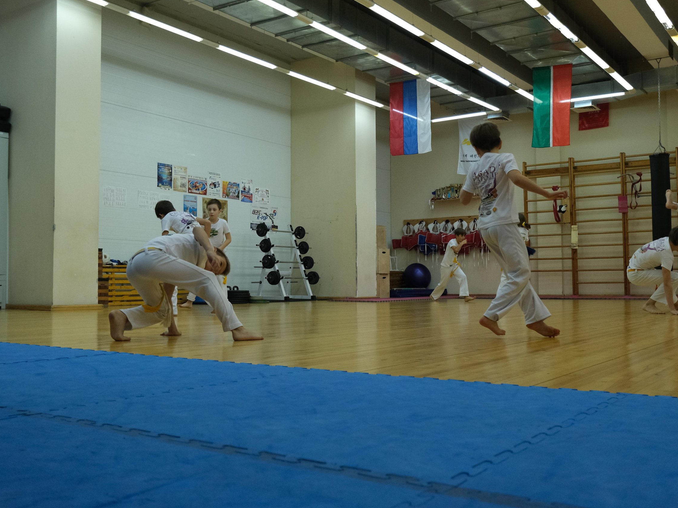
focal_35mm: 36
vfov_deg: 39.7
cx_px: 367
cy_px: 253
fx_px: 705
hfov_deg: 51.3
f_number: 4.2
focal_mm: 22.1
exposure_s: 1/320
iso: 2500
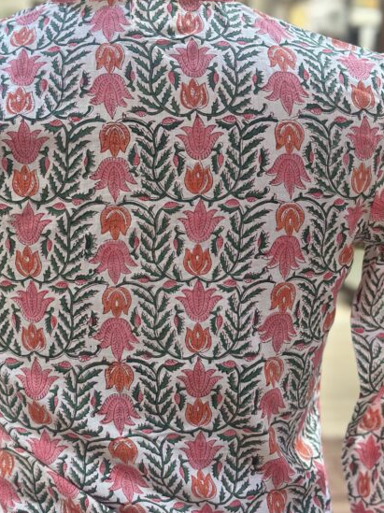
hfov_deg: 20.9
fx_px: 1037
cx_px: 135
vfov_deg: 27.7
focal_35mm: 70
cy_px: 300
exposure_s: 1/100
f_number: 1.78
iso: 200
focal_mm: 6.86
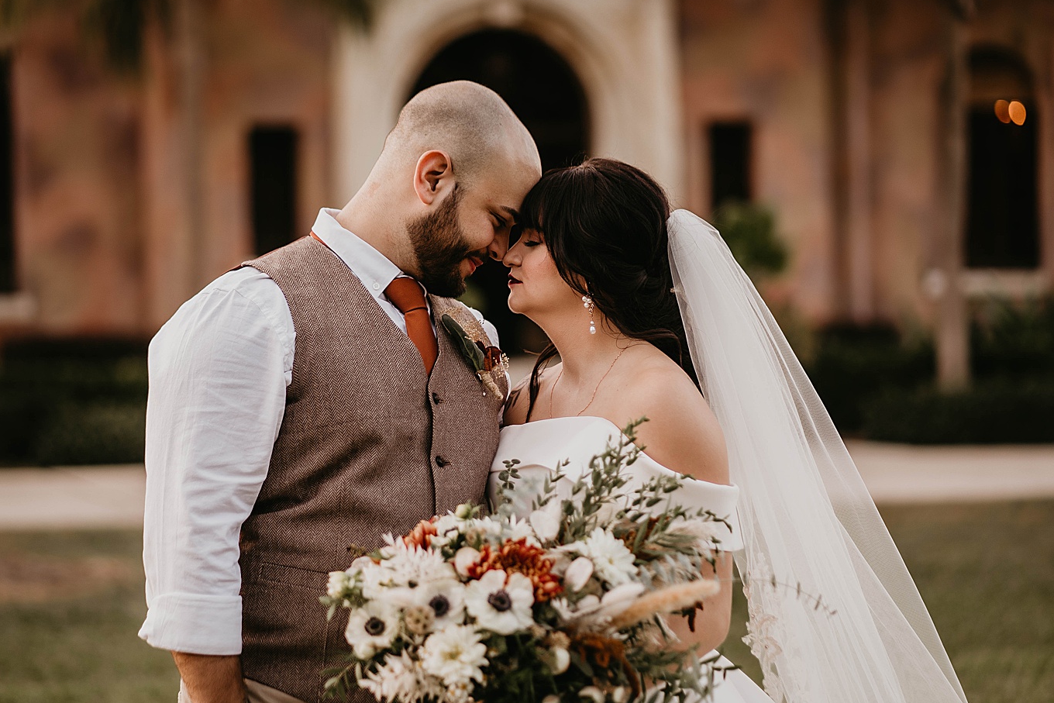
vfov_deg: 13.7
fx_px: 2928
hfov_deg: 20.4
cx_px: 495
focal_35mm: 100
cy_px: 389
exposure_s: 1/160
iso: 100
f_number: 1.8
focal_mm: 85
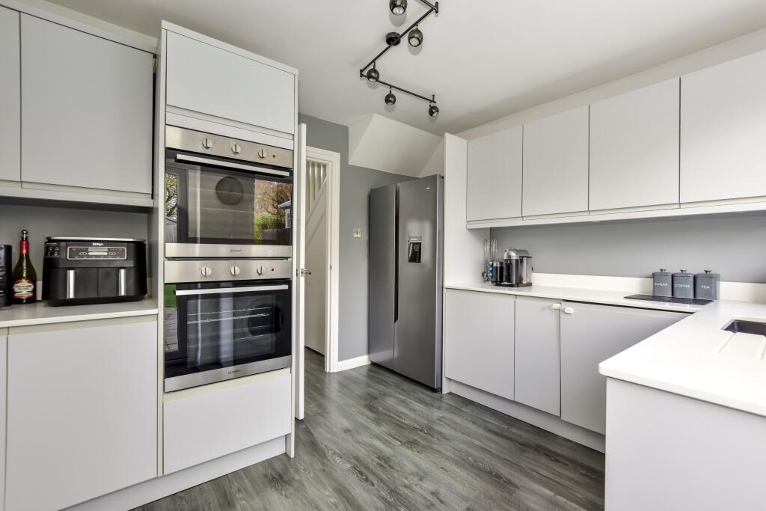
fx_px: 319
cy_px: 256
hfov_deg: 100.4
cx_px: 383
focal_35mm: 15
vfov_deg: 77.3
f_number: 8
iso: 640
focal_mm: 10
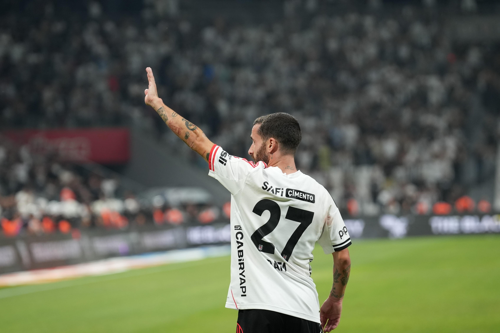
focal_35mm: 225
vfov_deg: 6.1
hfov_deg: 9.1
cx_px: 250
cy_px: 166
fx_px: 3125
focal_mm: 150
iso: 1600
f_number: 2.8
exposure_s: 1/1250
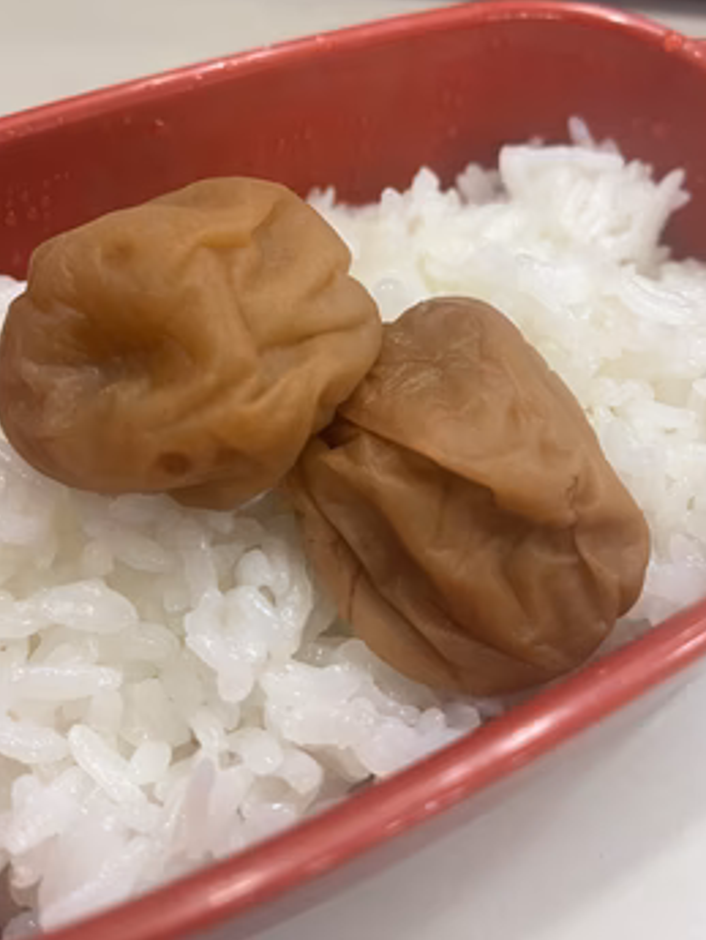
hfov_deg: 48.2
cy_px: 401
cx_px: 311
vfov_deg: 61.4
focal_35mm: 29
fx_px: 788
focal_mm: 4.25
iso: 160
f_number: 1.8
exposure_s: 1/50
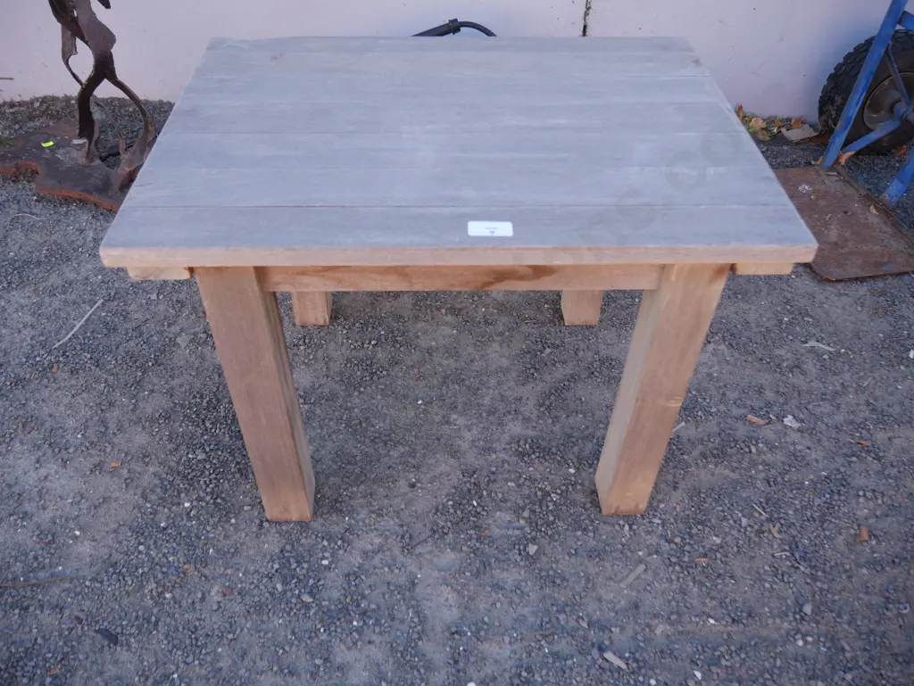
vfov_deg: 49.8
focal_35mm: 28
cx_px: 457
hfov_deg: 63.4
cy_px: 343
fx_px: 740
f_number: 4
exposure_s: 1/160
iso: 200
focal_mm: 14
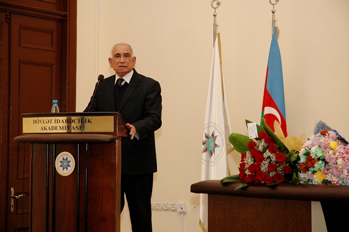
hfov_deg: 19.5
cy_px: 116
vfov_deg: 13.0
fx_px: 1017
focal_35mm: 105
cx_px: 174
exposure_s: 1/80
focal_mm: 70
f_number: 5.6
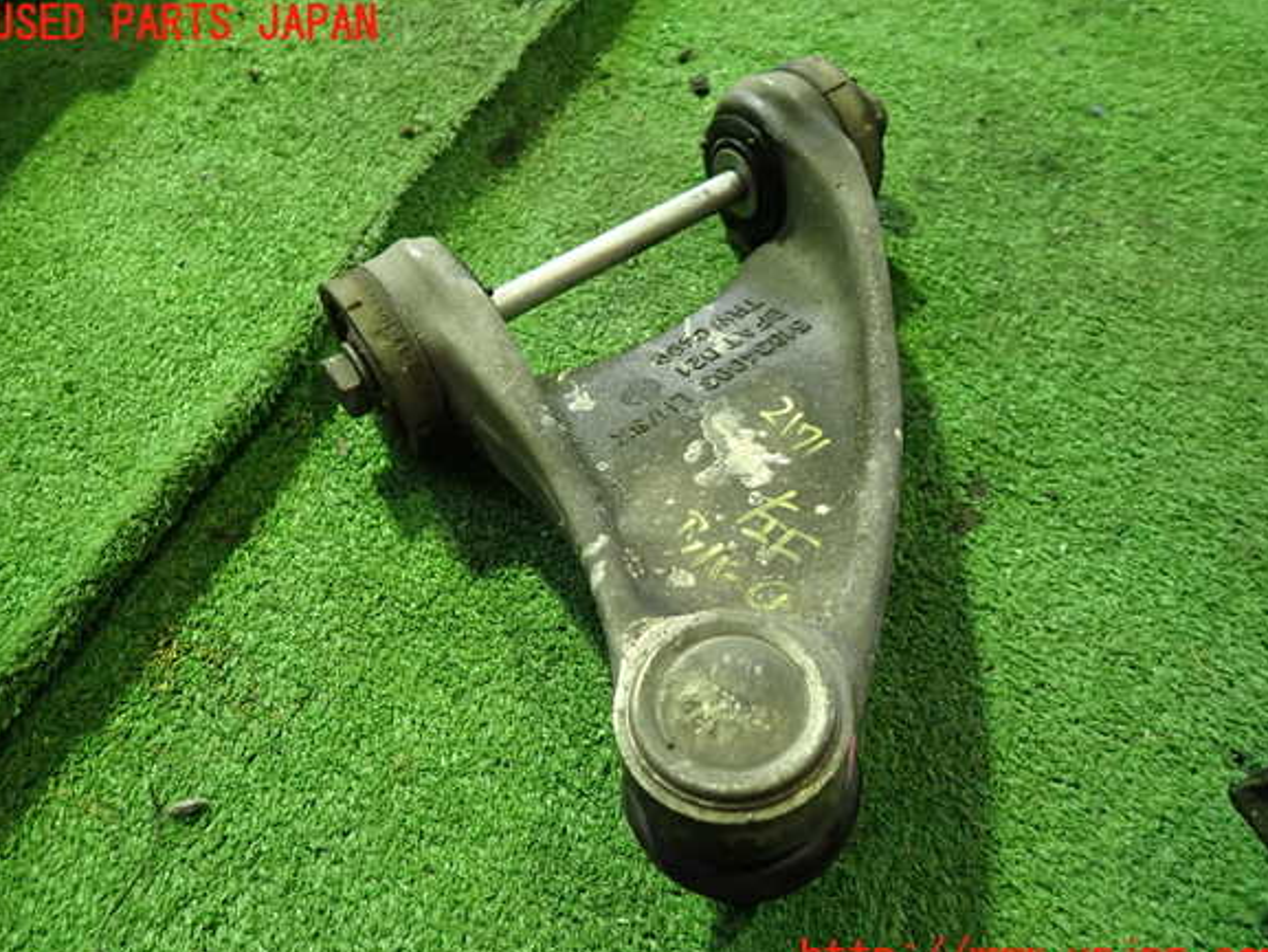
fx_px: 953
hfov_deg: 67.3
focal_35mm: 26
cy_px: 492
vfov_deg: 53.1
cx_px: 637
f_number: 2
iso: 500
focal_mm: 4.5
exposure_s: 1/30
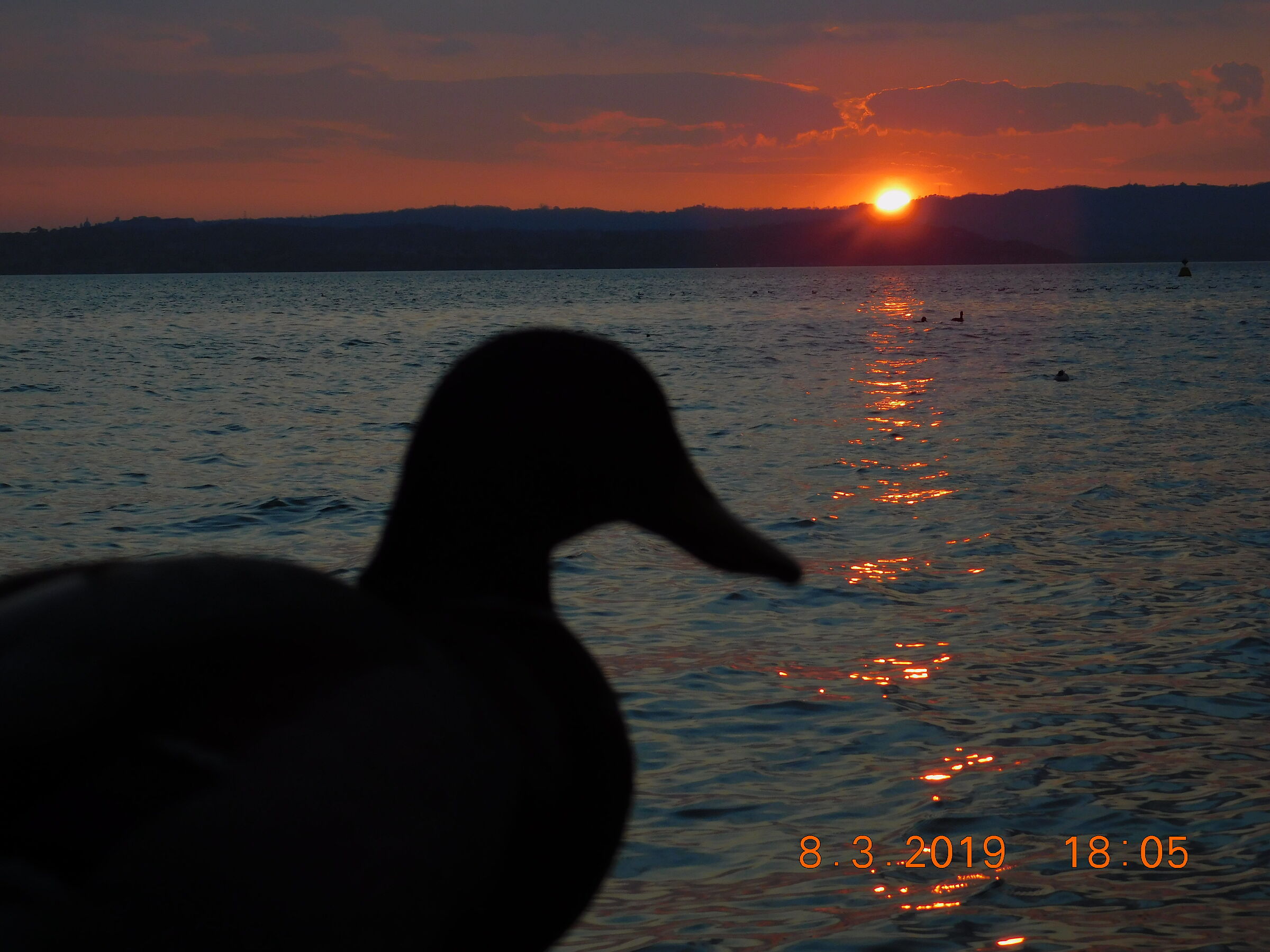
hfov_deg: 21.5
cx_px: 635
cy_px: 476
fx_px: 3339
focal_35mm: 91
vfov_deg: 16.2
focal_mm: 16.1
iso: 125
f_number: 4.5
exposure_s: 1/400
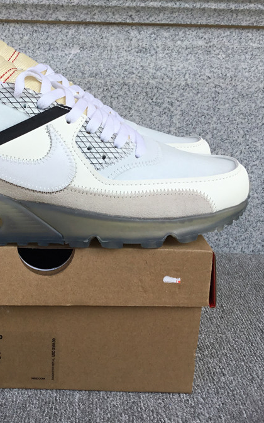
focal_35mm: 44
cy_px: 212
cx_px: 53
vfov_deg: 45.3
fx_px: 507
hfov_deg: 28.6
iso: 25
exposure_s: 1/519
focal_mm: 3.3
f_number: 2.4
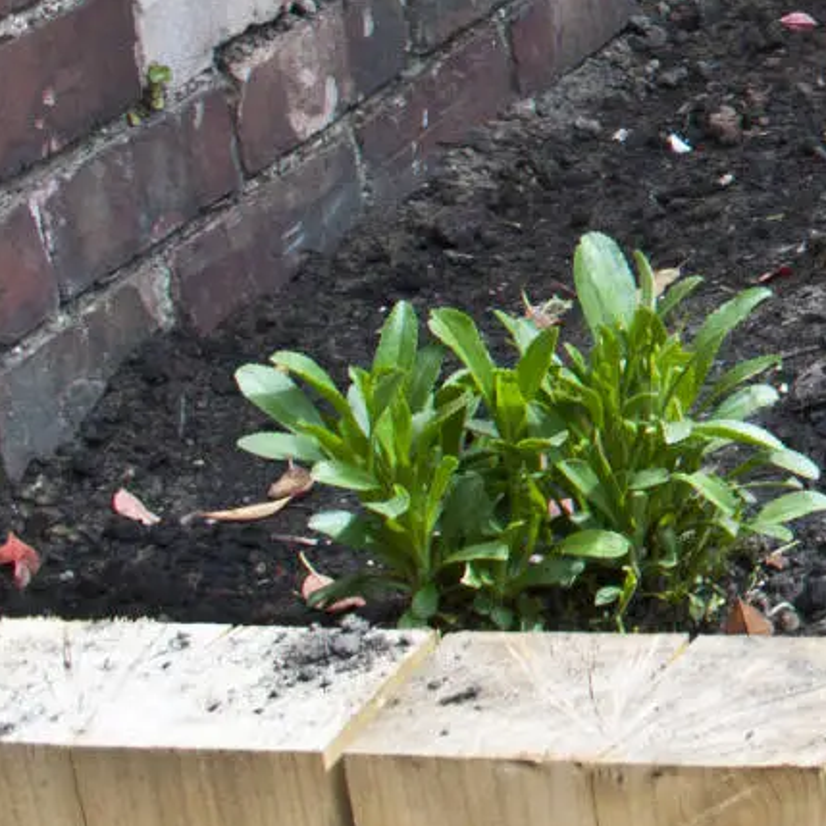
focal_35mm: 107
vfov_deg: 15.6
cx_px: 1768
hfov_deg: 13.4
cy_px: -184
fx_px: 2889
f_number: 9
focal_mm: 18
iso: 200
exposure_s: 1/100
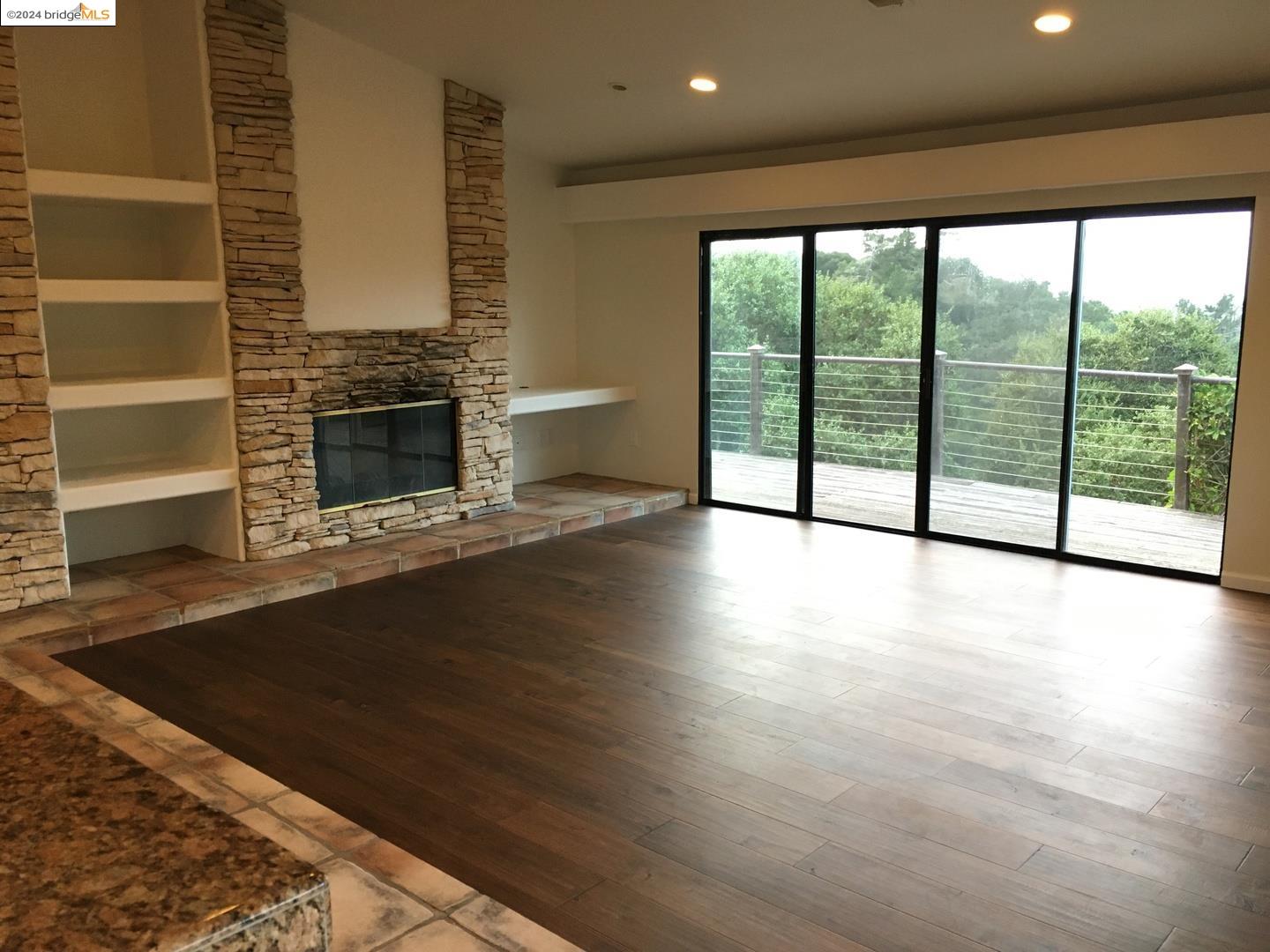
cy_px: 476
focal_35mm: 29
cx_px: 635
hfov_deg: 61.7
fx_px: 1064
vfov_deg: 48.2
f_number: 2.2
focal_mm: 4.15
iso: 125
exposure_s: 1/30
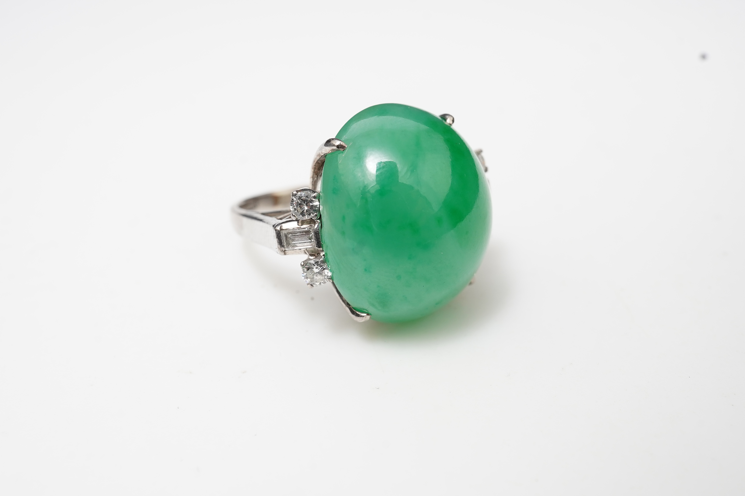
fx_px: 931
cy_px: 248
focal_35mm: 45
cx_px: 372
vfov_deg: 29.9
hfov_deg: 43.6
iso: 400
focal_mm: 30
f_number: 18
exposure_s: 1/125
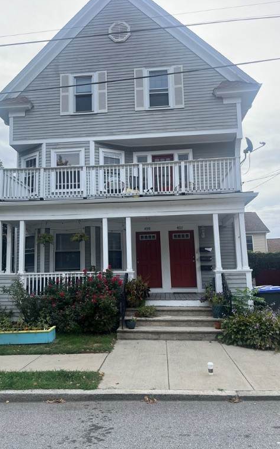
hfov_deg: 44.4
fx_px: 342
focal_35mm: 28
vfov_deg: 66.5
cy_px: 224
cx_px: 123
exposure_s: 1/1404
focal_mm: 5.1
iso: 50
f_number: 1.6
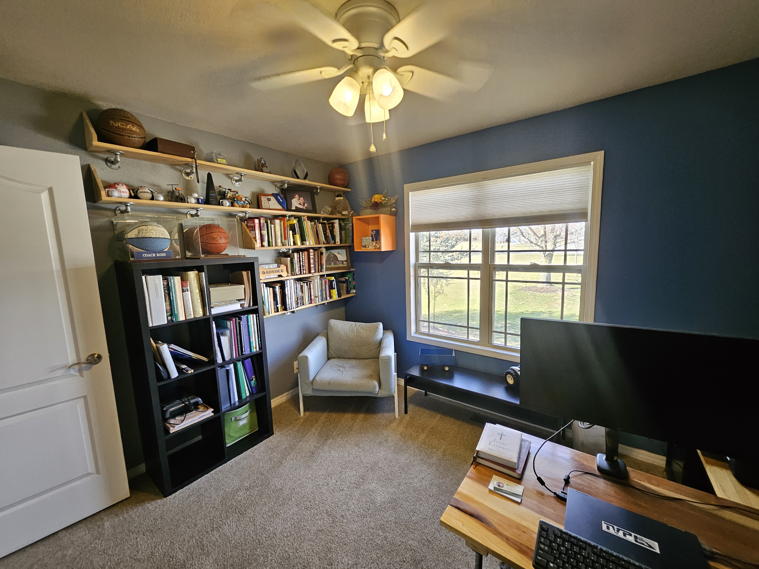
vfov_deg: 89.9
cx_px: 380
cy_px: 284
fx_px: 285
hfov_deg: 106.2
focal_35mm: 13
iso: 200
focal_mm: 1.74
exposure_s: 1/60
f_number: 2.2
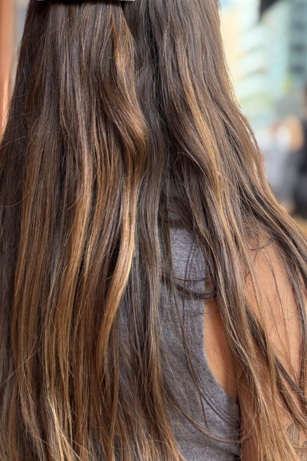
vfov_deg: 42.2
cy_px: 158
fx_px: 589
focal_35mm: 46
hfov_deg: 29.0
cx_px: 206
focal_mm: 5.96
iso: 125
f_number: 1.6
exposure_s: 1/130
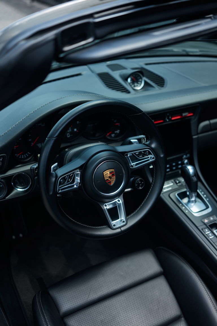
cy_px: 163
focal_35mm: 43
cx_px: 108
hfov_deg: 31.2
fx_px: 389
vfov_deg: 45.4
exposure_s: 1/200
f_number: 2
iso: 100
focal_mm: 43
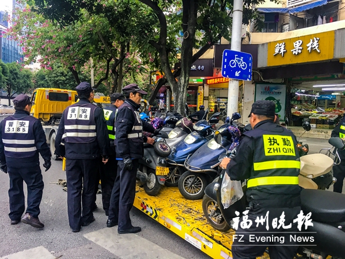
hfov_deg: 61.7
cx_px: 172
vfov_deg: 48.2
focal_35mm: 29
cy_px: 130
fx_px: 289
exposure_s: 1/33
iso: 40
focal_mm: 4.15
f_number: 2.2
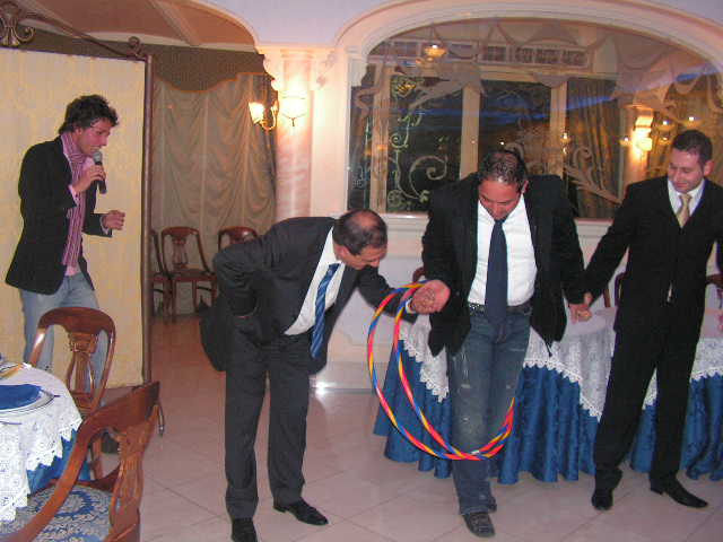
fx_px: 752
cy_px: 271
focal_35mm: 36
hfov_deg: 51.4
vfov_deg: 39.7
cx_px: 362
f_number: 3.2
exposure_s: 1/40
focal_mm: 6
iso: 200
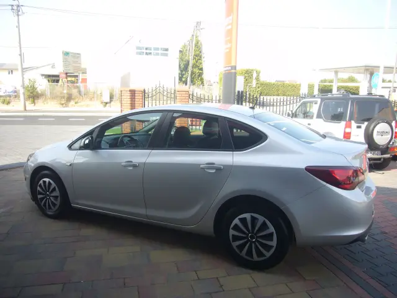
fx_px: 321
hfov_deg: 63.4
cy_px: 149
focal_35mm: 28
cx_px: 198
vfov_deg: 49.7
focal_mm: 4.6
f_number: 2.8
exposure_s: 1/250
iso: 80
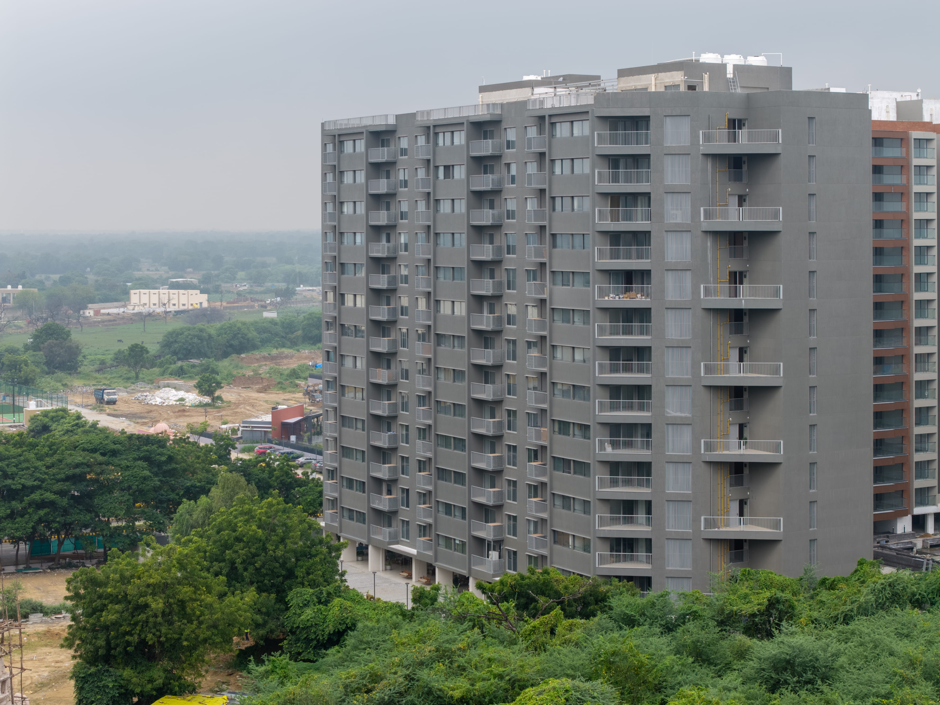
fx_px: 1928
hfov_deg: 27.4
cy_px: 354
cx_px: 466
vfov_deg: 20.7
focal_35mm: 71
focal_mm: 19.35
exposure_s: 1/500
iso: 110
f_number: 2.8
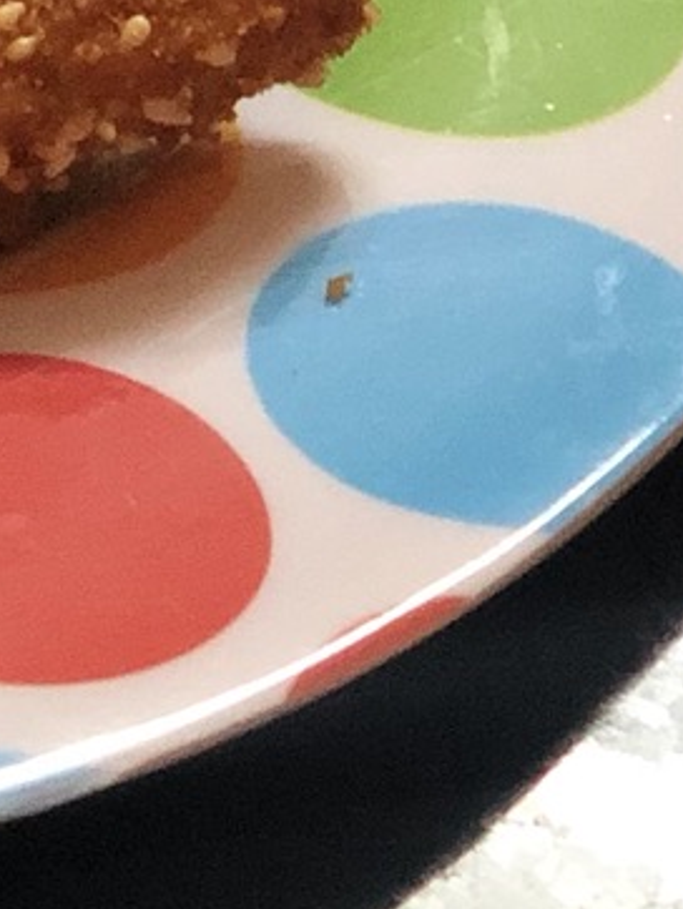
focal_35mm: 294
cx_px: -723
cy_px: 35
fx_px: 7725
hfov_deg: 5.0
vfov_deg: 6.7
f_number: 2.4
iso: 125
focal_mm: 6
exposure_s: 1/25
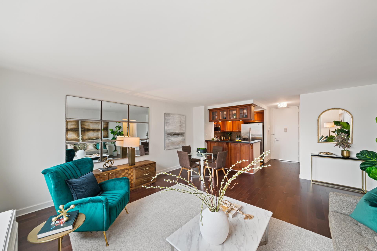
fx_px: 126
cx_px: 188
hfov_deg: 112.6
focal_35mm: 12
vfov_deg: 90.0
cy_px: 126
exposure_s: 1.6
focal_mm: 12
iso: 640
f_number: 14
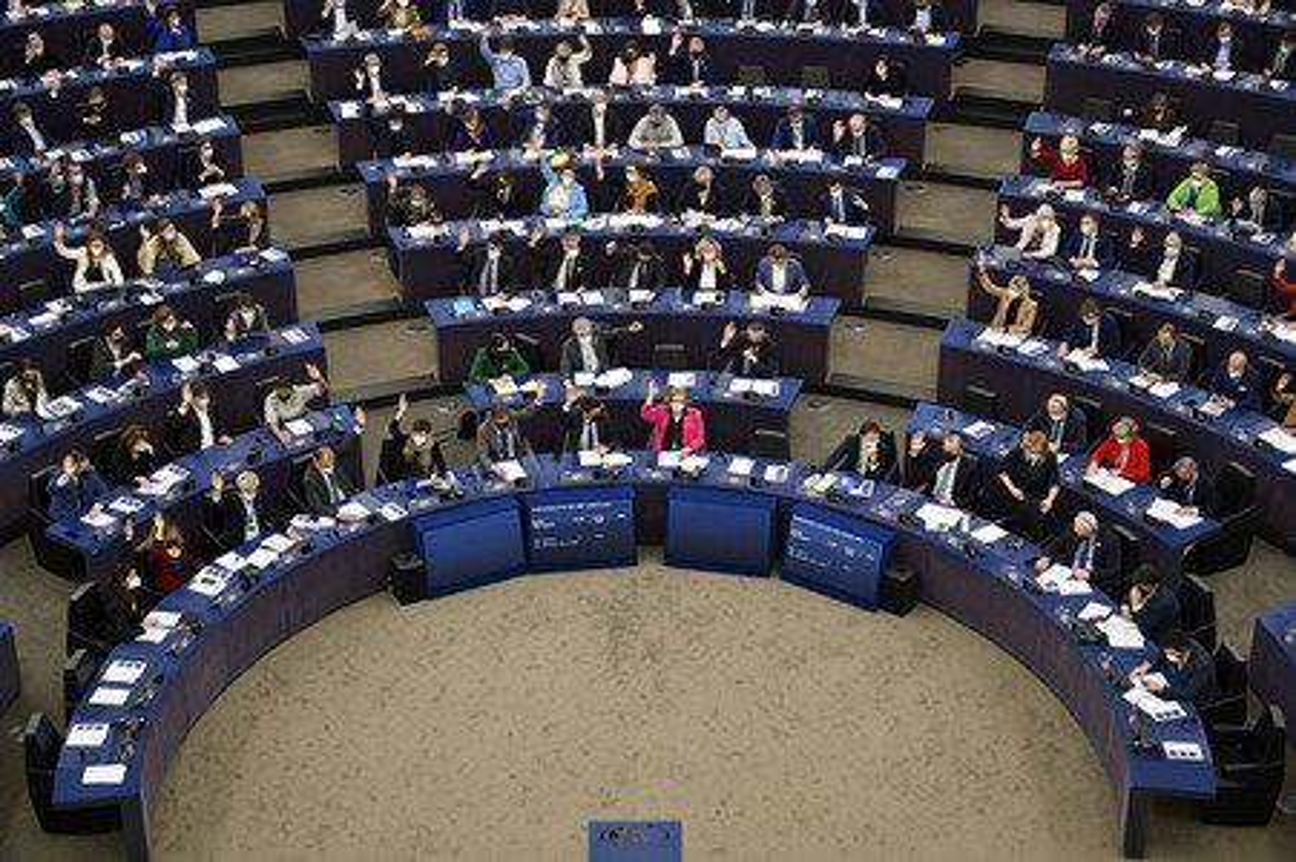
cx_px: 648
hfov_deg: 34.0
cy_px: 431
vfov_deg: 23.0
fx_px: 2122
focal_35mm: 59
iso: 1250
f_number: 4
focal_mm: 59
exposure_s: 1/320
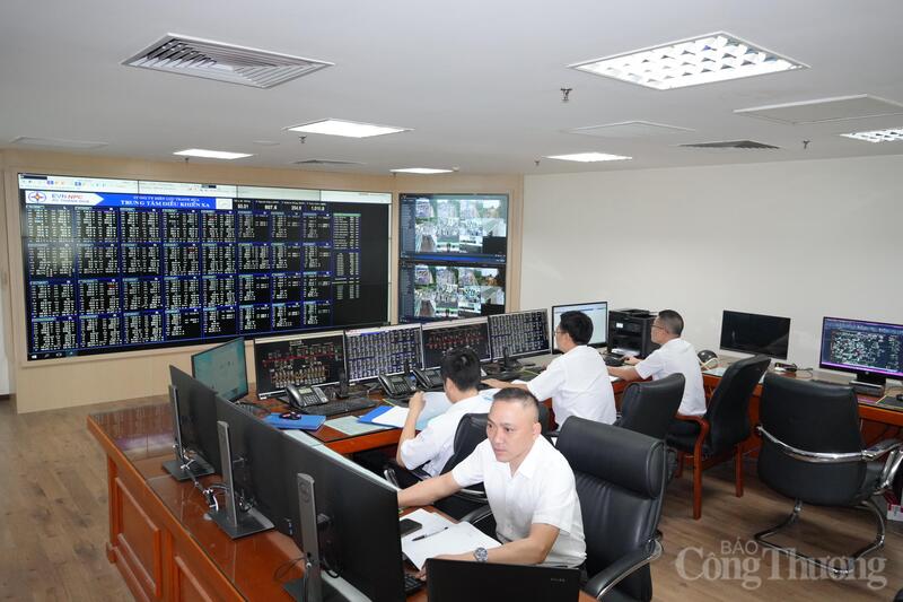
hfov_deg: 67.4
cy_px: 301
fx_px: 677
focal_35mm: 27
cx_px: 452
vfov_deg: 47.9
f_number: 4
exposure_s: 1/160
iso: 2000
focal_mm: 18
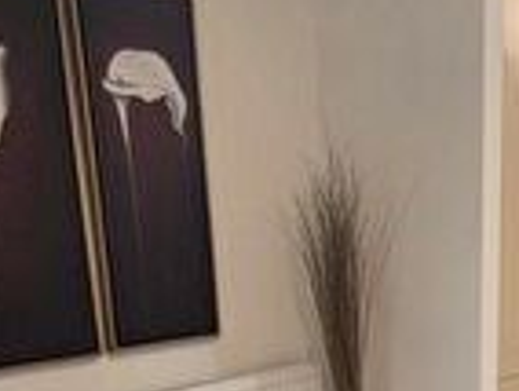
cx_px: 435
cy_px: 627
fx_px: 961
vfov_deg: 19.3
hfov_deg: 29.3
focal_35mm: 64
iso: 320
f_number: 2.2
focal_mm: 2.2
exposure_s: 1/50
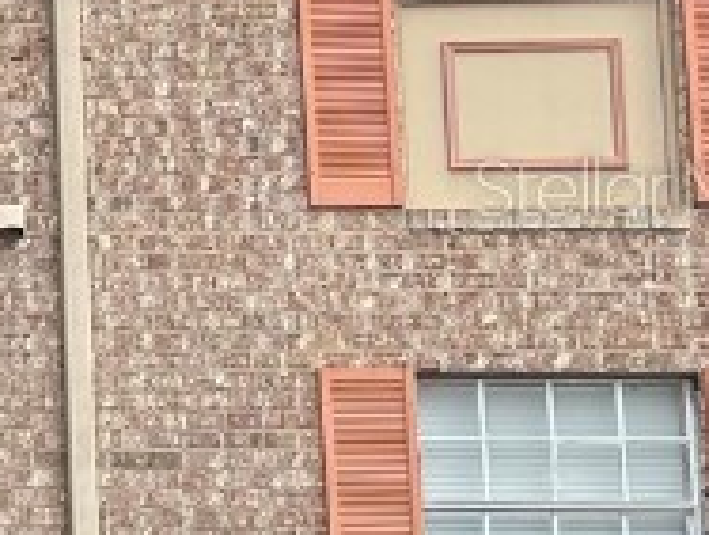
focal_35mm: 142
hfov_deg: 11.1
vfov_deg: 10.5
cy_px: 186
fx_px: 2914
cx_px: -1111
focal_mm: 5.96
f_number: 1.6
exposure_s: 1/634
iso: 50
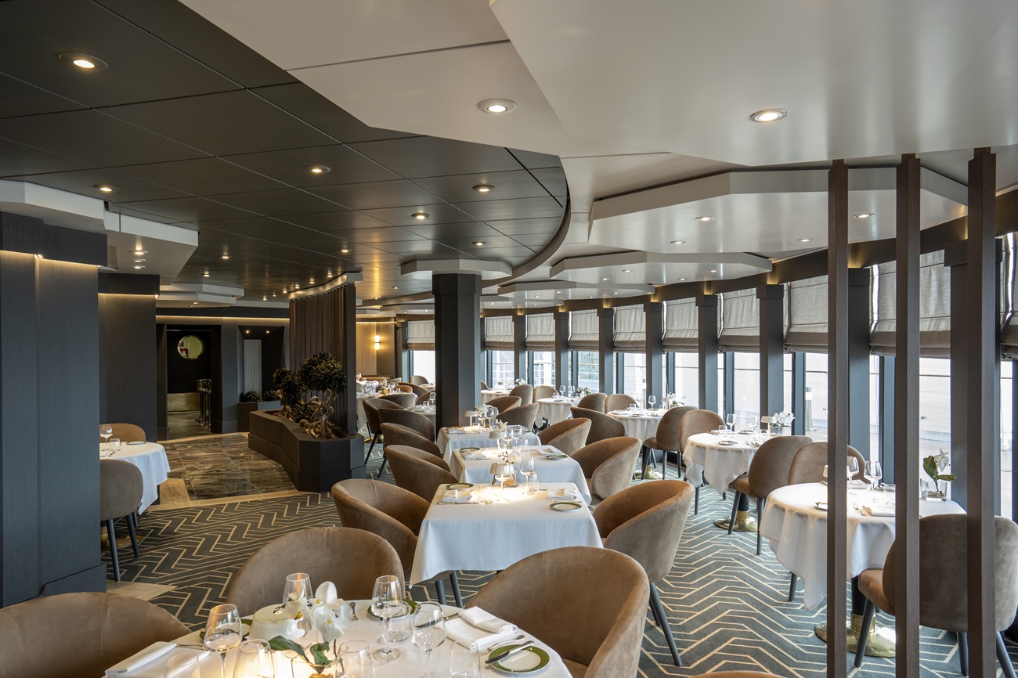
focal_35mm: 24
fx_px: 678
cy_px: 339
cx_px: 509
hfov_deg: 73.8
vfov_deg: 53.1
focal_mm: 24
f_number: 8
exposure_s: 1/8
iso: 400
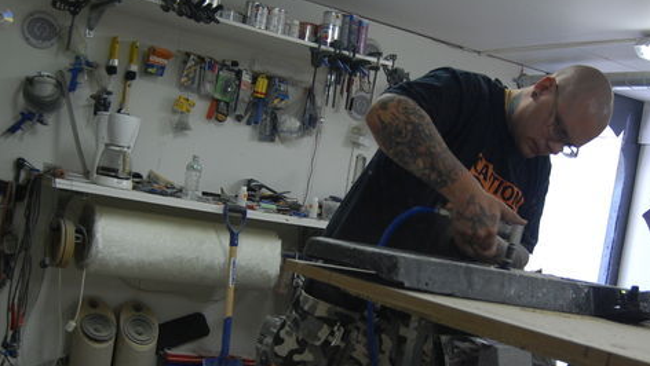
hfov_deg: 40.5
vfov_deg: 23.5
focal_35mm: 51
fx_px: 879
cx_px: 372
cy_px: 230
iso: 800
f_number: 4
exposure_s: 1/25
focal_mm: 24
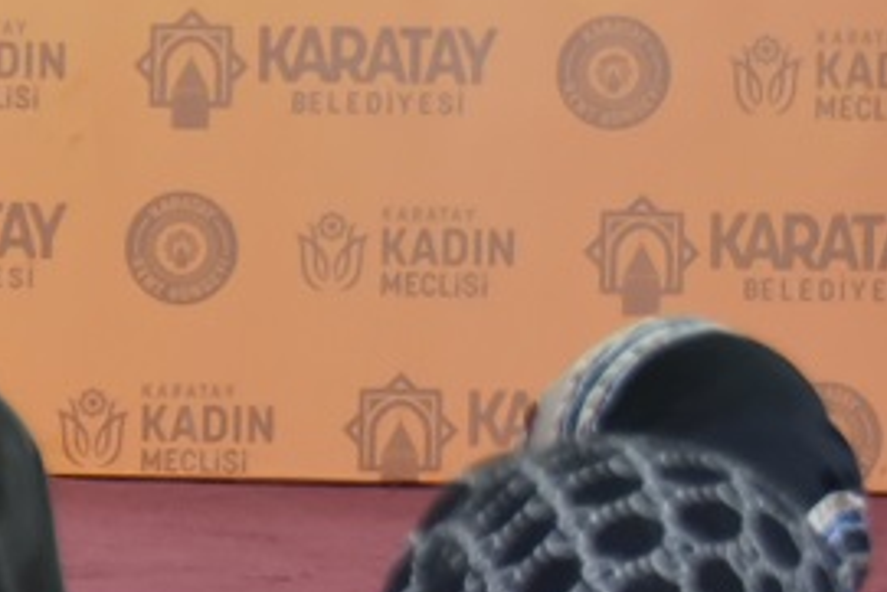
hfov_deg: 5.2
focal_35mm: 387
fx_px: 9540
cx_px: -1123
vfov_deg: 3.6
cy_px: 185
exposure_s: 1/100
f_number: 5
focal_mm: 70
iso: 1600
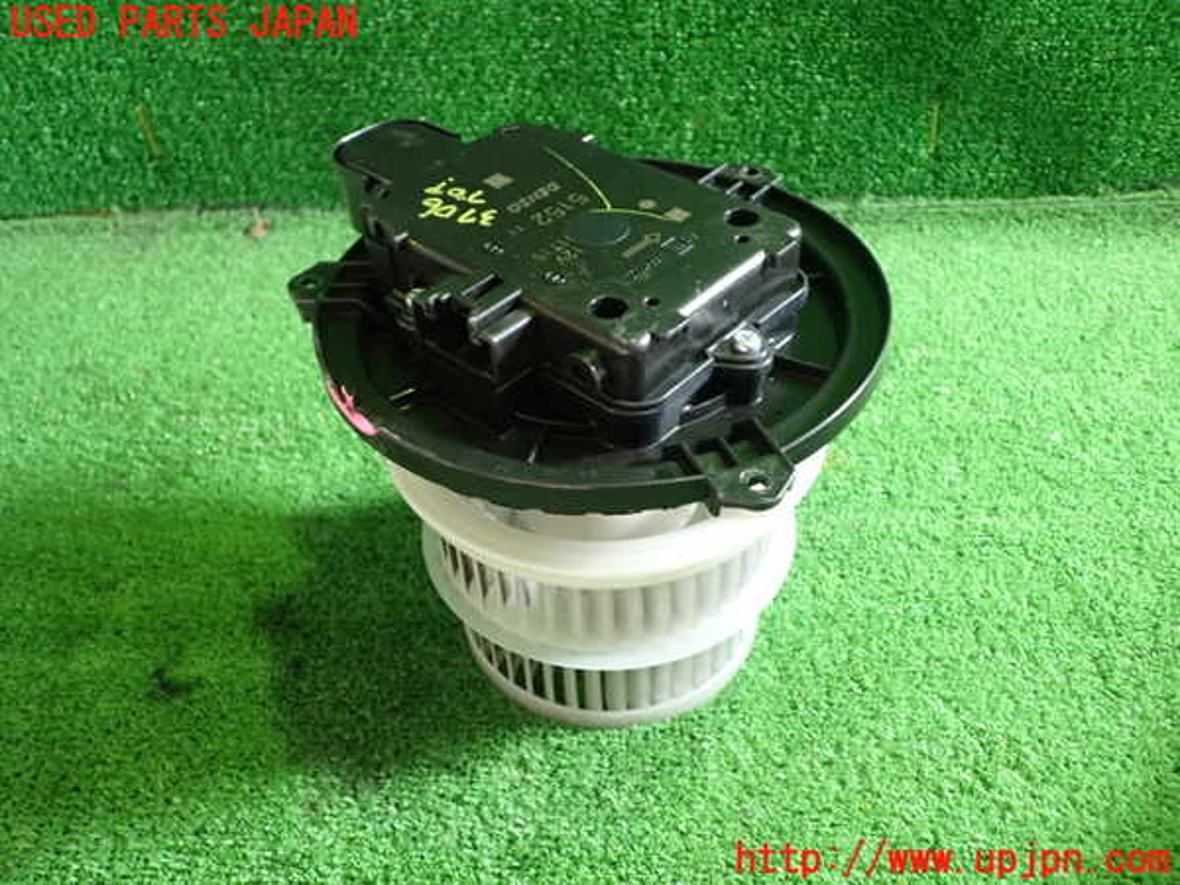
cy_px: 442
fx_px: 1023
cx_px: 590
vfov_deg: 46.8
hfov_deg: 60.0
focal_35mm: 30
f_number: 2.3
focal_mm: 5.4
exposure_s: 1/30
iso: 250
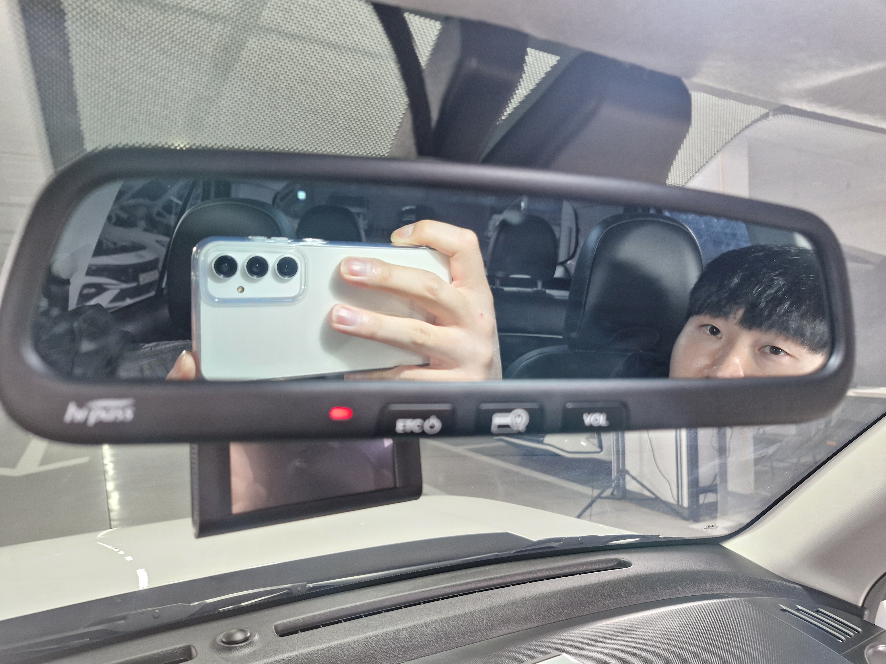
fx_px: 589
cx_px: 443
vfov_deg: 58.9
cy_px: 332
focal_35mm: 23
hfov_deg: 73.9
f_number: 1.8
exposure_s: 1/30
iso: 640
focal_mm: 5.54
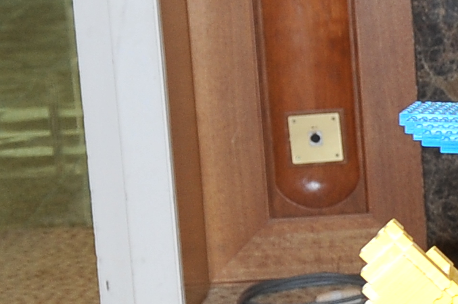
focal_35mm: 239
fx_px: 3038
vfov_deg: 5.7
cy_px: 199
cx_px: 1211
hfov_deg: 7.8
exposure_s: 1/80
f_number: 5.6
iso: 800
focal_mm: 38
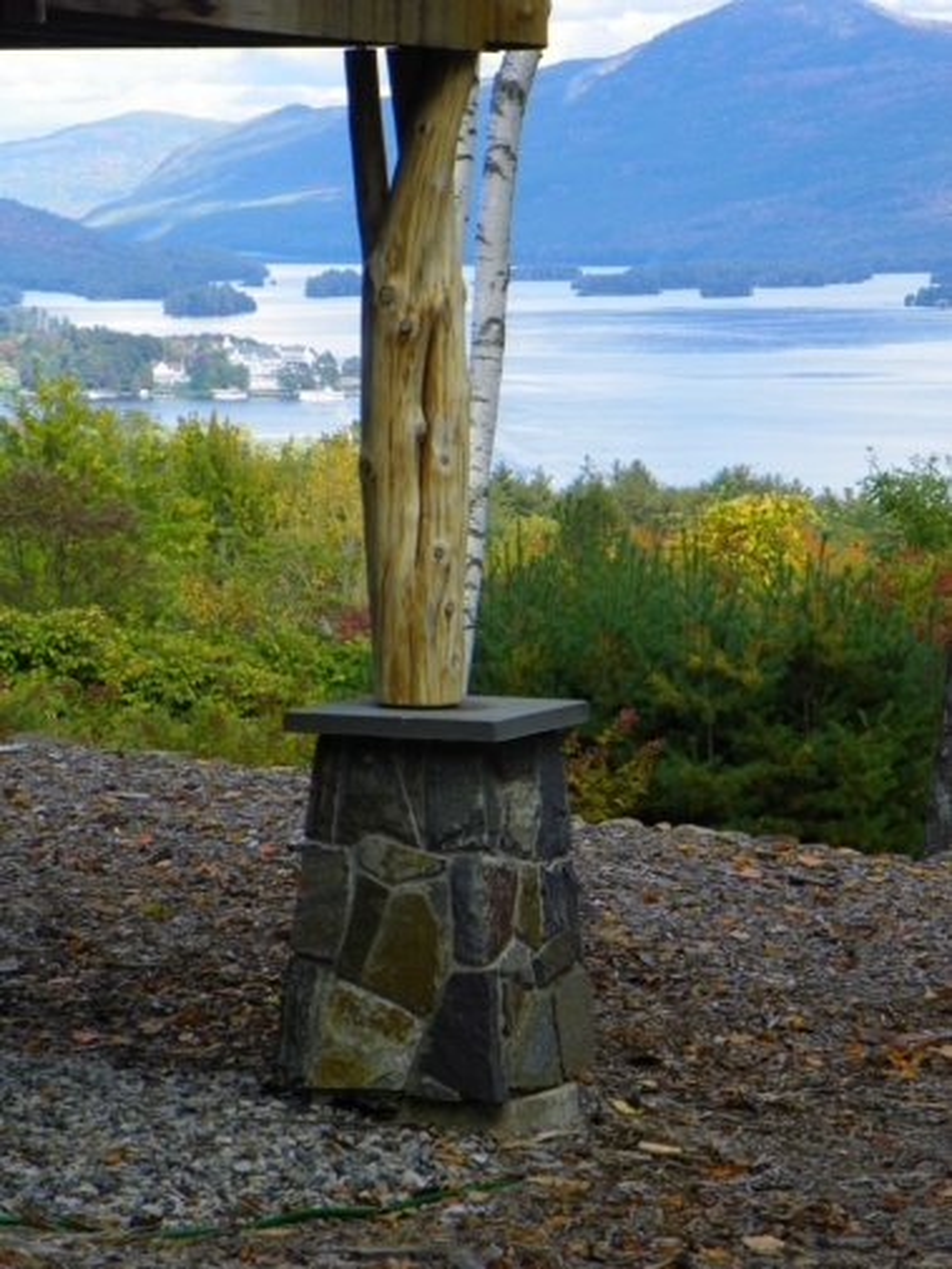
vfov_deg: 14.4
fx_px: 5022
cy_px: 634
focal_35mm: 137
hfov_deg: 10.8
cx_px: 476
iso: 80
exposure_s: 1/250
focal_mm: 24.3
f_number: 4.5
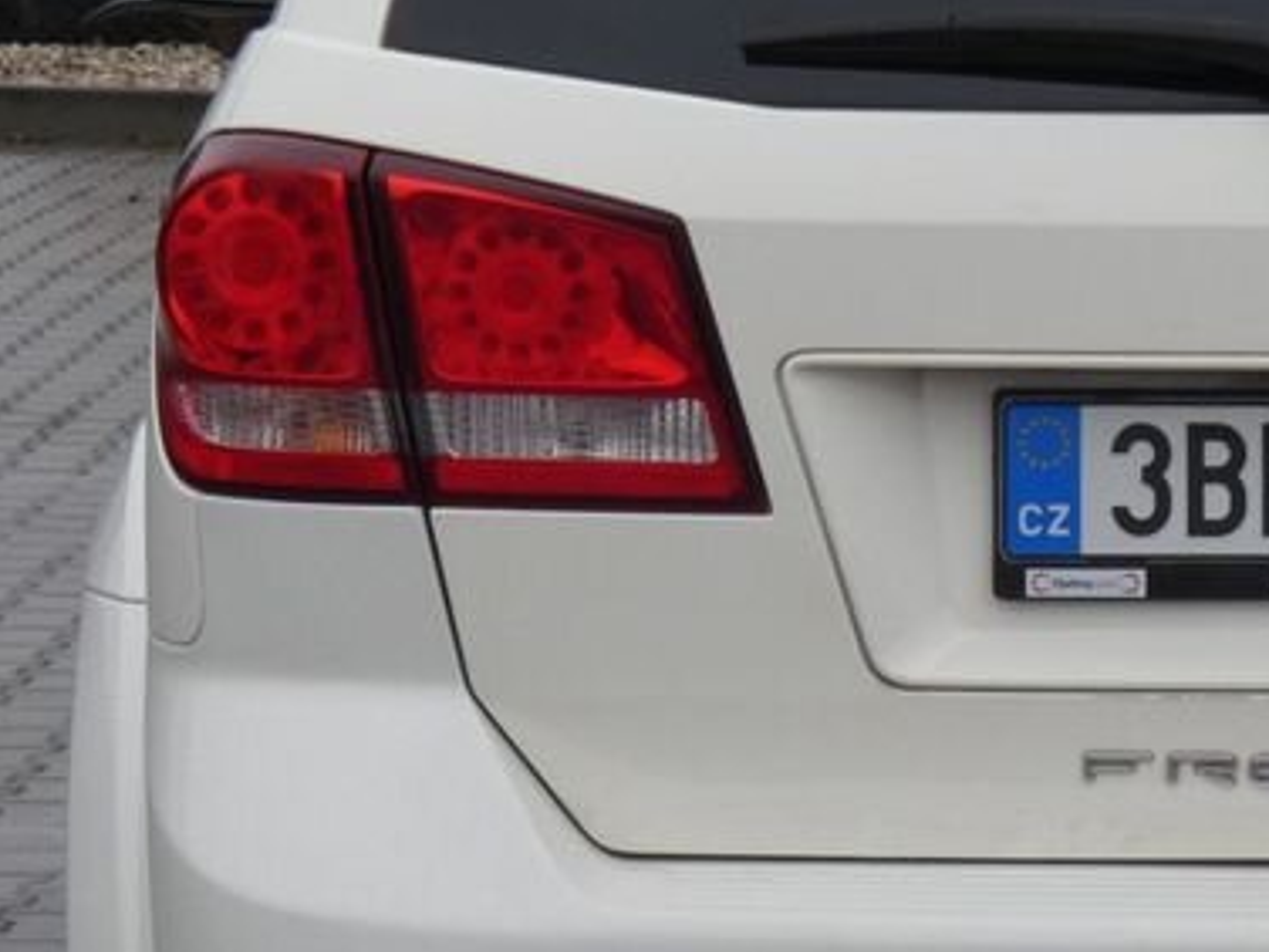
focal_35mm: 207
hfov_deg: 9.5
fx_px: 7588
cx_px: 1340
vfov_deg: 7.2
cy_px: 533
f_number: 5.6
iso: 100
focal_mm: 13.7
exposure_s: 1/80
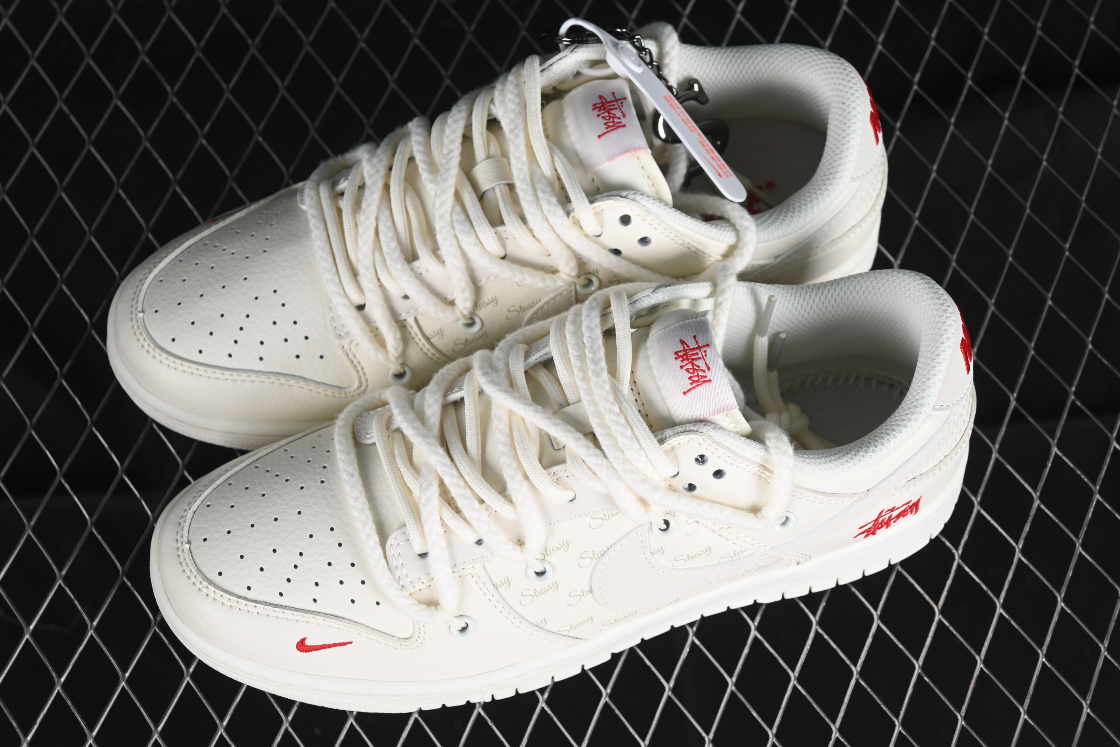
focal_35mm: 75
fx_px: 2333
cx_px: 560
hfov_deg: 27.0
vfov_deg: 18.2
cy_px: 374
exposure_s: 1/80
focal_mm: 50
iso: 160
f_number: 7.1
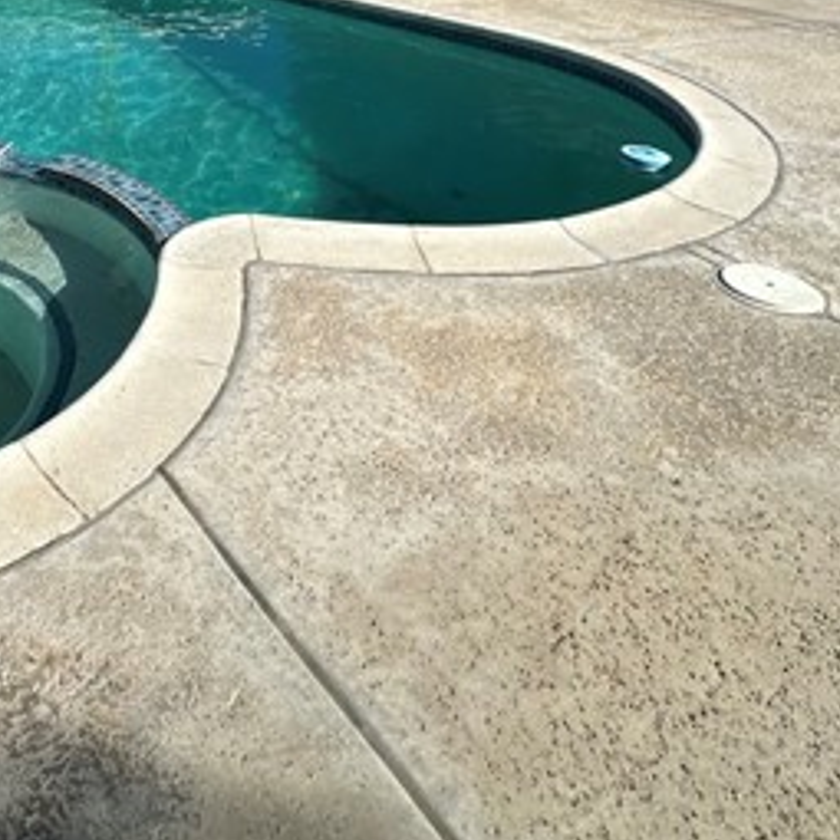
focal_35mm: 31
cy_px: 76
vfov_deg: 47.0
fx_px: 851
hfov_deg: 48.8
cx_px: 142
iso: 50
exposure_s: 1/3205
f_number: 2.2
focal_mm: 2.22
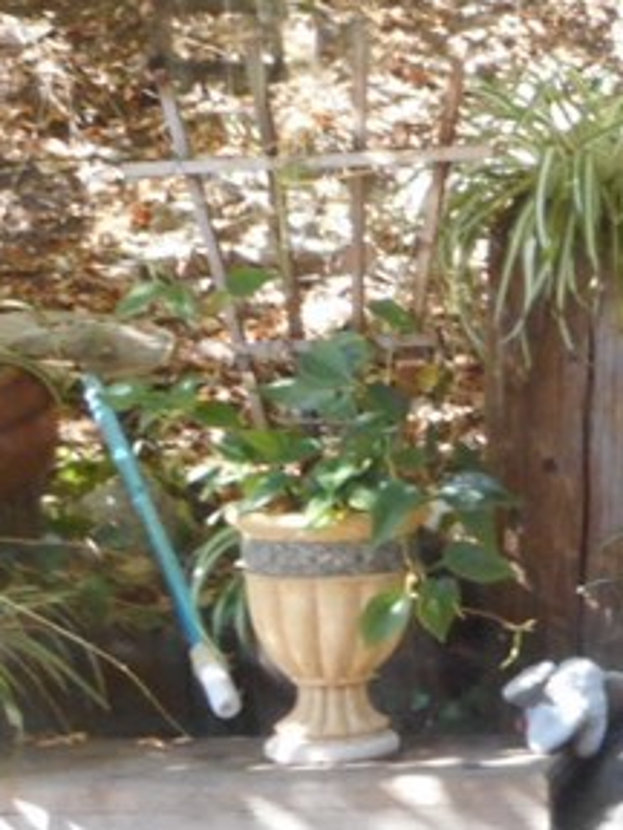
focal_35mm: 89
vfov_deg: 22.0
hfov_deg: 13.9
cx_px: 1269
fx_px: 2136
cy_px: 340
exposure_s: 1/30
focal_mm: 4.5
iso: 160
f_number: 3.7
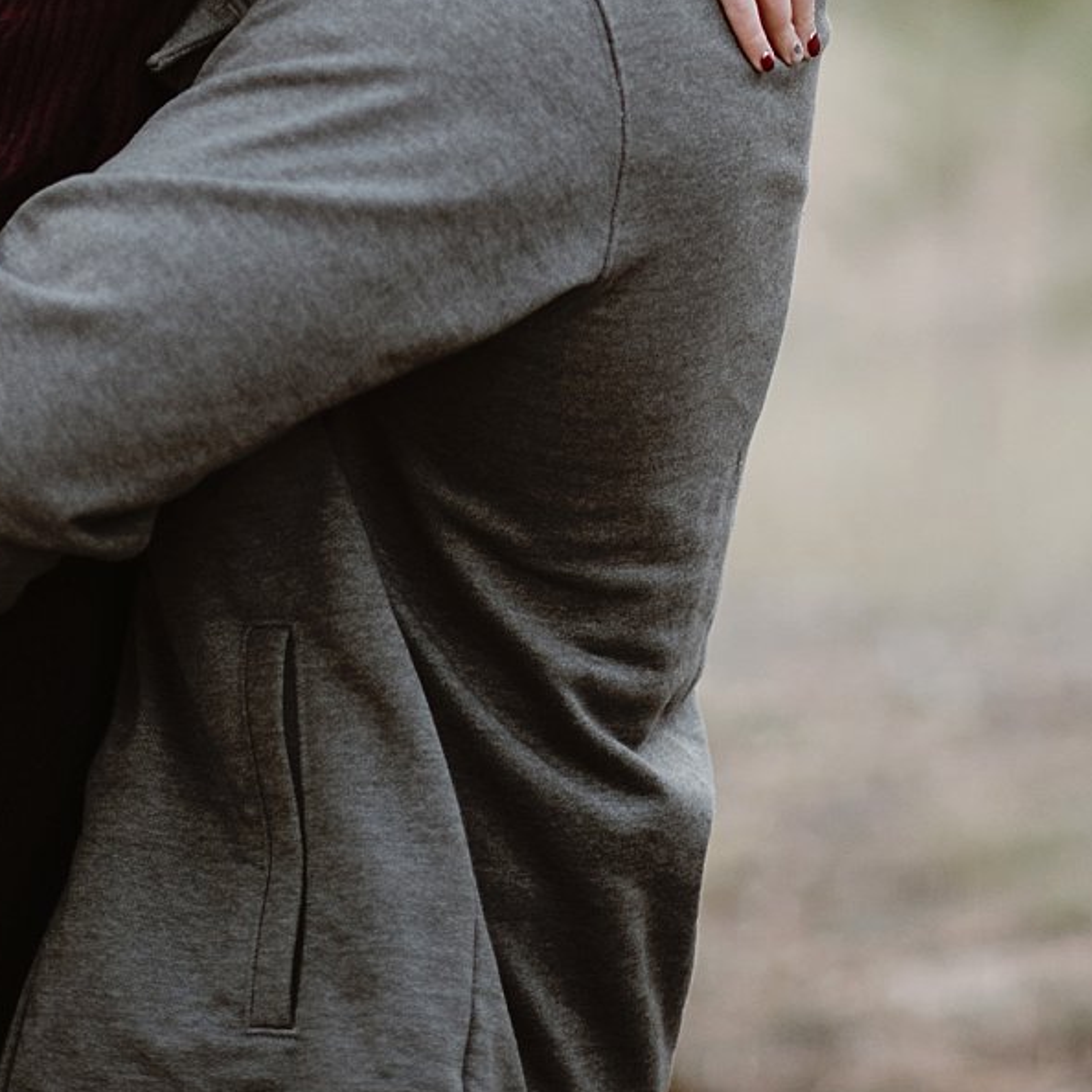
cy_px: -717
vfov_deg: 6.9
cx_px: 670
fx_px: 8887
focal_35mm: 249
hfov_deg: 7.0
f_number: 2
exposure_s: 1/250
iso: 200
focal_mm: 85
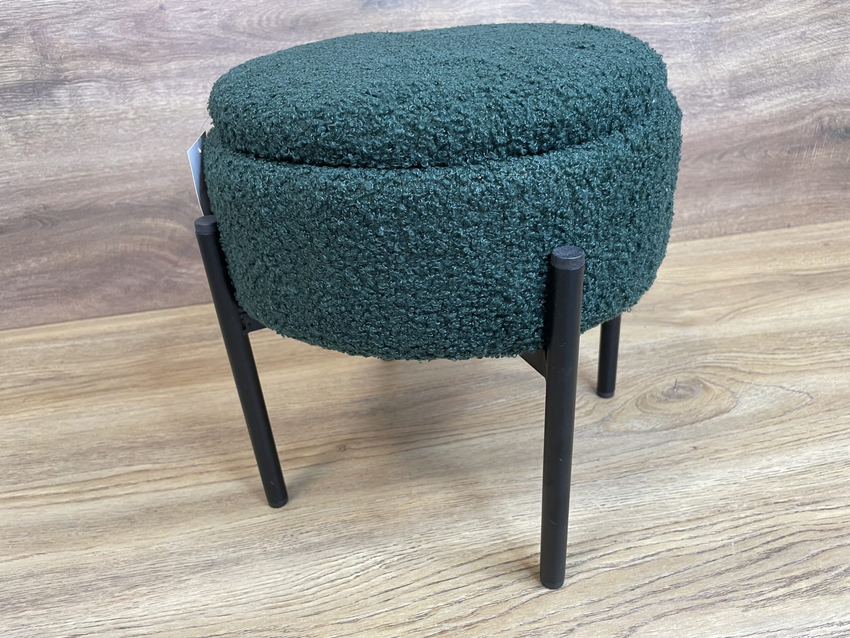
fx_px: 638
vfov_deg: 53.1
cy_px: 319
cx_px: 425
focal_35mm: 26
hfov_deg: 67.3
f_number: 1.6
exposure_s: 1/50
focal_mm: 4.2
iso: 80
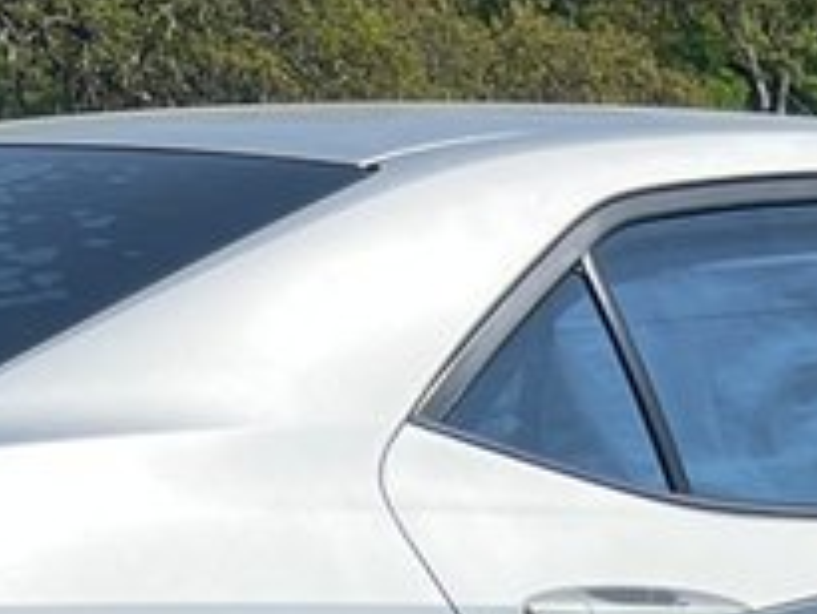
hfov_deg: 9.1
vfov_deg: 7.2
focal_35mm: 192
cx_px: 2046
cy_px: 1589
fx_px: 4534
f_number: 1.5
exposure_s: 1/2915
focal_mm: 5.7
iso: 50
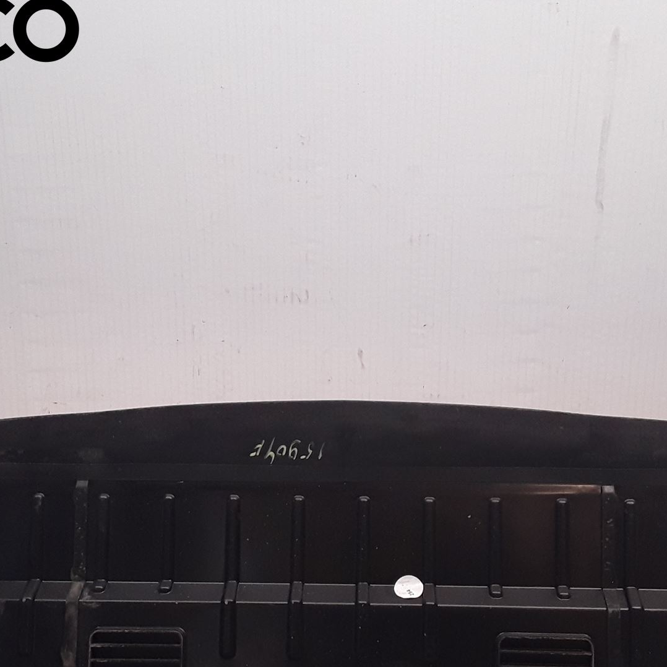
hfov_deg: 36.1
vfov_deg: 35.5
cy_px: 470
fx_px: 1025
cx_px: 332
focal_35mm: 47
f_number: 1.9
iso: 100
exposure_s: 1/159
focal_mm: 2.91
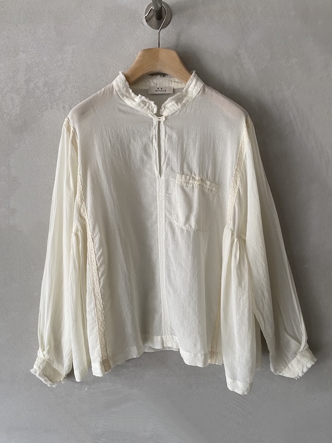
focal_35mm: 26
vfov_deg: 67.3
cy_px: 222
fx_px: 333
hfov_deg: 53.1
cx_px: 166
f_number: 1.8
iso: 125
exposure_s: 1/99
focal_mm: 4.25
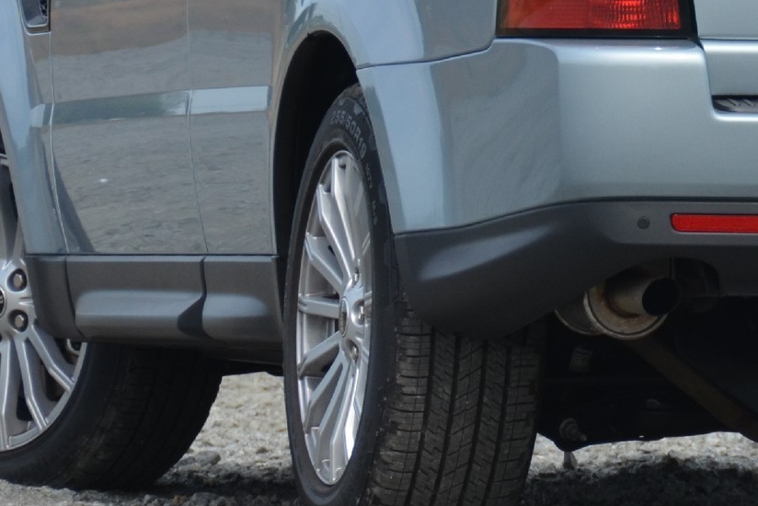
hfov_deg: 3.0
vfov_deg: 2.0
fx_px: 14343
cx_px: 808
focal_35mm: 681
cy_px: -105
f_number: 5.6
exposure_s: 1/1250
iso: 400
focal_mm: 150
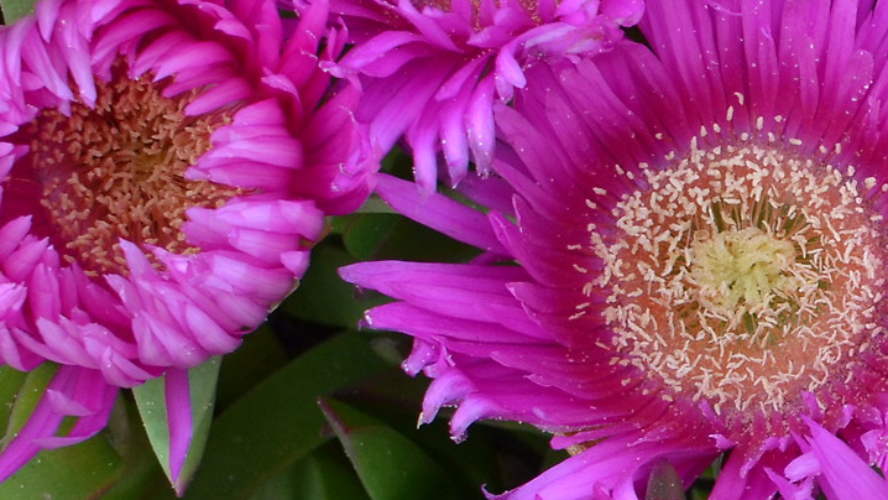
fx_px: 4327
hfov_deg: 11.1
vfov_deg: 6.6
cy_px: 147
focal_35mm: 184
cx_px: 1428
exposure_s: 1/125
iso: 320
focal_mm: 35
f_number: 8
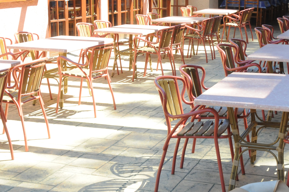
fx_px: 553
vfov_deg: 19.4
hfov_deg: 29.2
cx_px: 167
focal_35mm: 69
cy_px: 33
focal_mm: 26
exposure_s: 1/100
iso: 800
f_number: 9
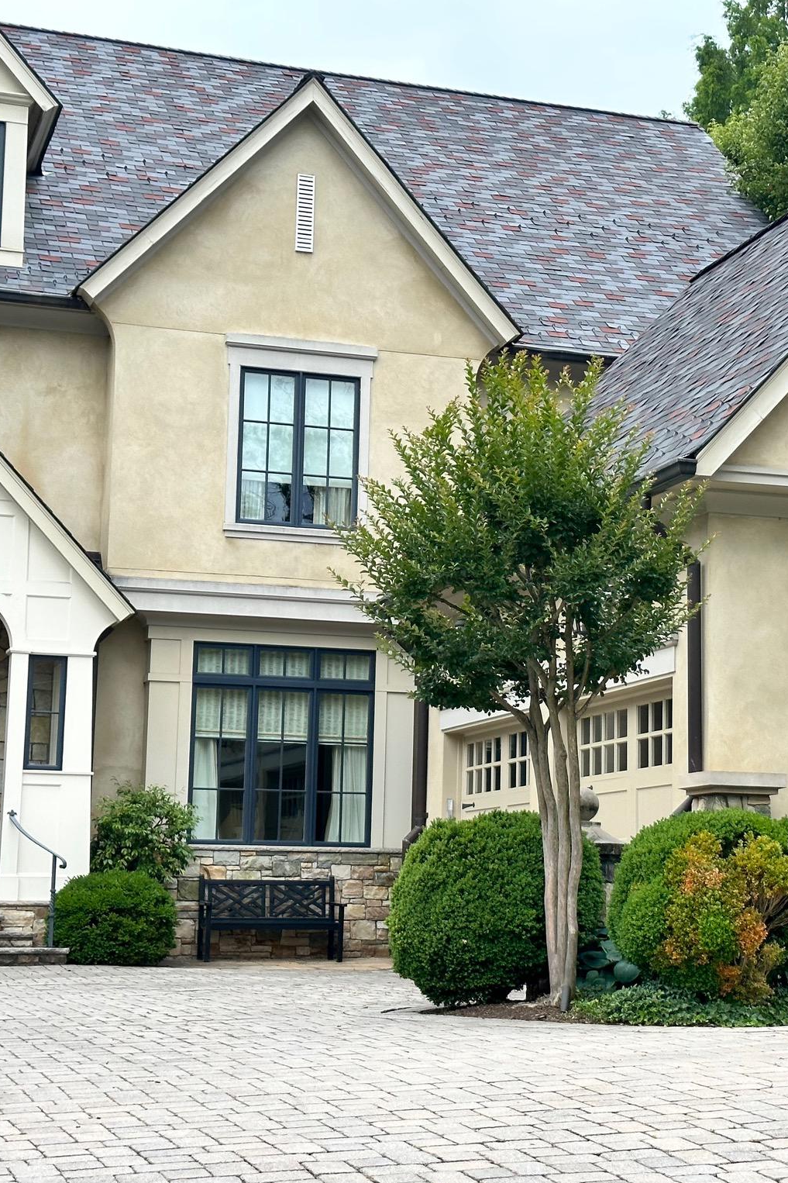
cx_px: 500
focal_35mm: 67
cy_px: 593
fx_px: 2200
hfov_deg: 20.3
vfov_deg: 30.1
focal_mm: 6.86
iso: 64
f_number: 1.78
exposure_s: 1/1517
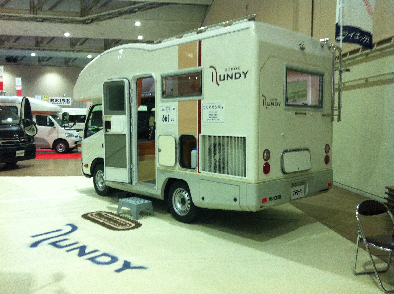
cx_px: 197
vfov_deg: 40.6
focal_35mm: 35
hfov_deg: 52.7
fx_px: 398
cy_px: 147
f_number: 2.8
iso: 125
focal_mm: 3.85
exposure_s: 1/17
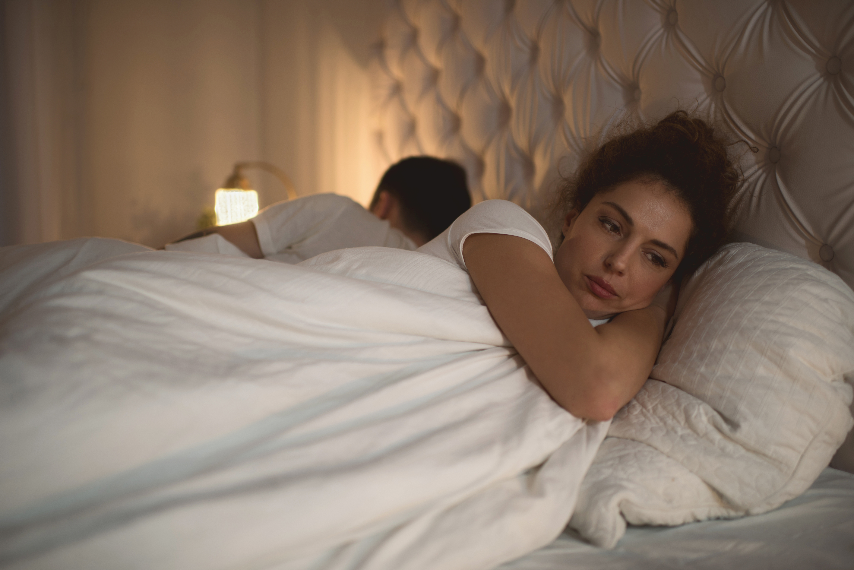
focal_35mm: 35
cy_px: 285
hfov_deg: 54.4
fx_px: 831
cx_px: 427
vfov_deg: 37.9
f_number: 1.6
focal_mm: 35
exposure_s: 1/100
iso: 125
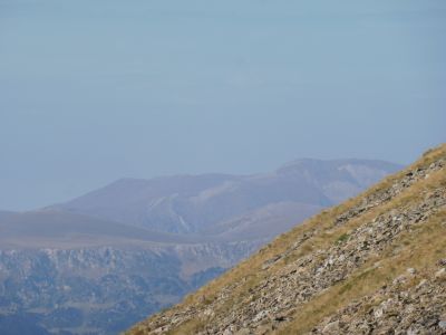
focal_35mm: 336
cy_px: 168
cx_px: 223
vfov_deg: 4.4
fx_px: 4329
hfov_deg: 5.9
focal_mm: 60
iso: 100
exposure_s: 1/640
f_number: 6.3
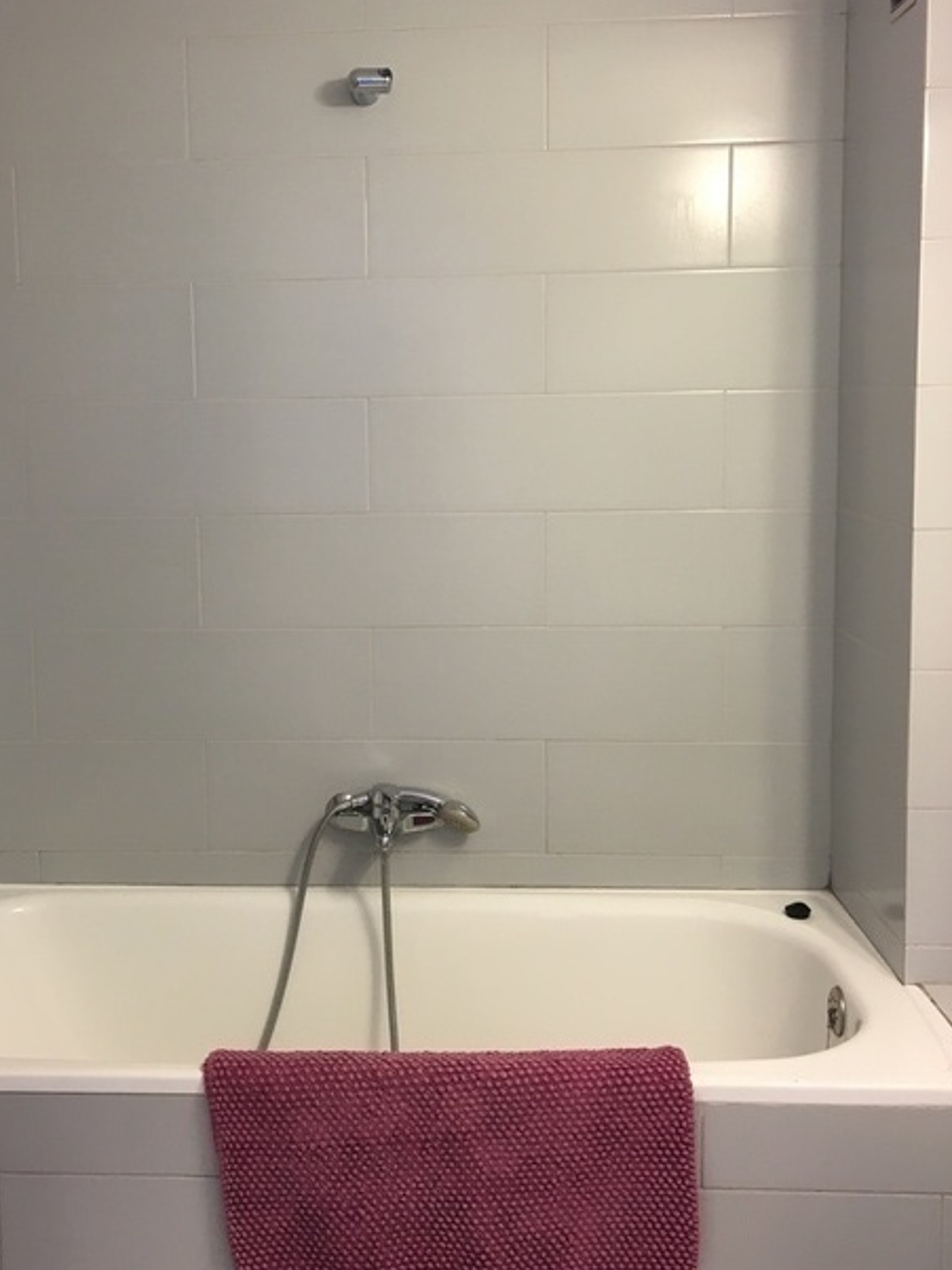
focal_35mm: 37
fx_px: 1358
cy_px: 527
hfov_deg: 38.4
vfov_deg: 49.9
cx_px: 350
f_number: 2.2
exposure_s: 1/33
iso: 64
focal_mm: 4.15
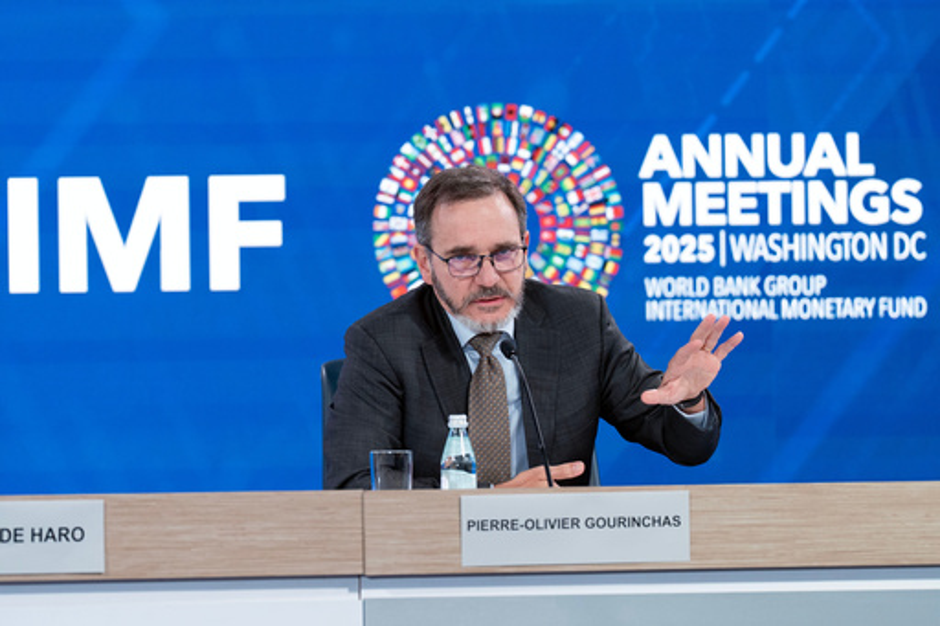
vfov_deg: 6.9
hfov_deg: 10.3
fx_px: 5220
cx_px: 470
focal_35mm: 200
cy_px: 313
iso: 1250
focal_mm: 200
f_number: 3.2
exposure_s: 1/400
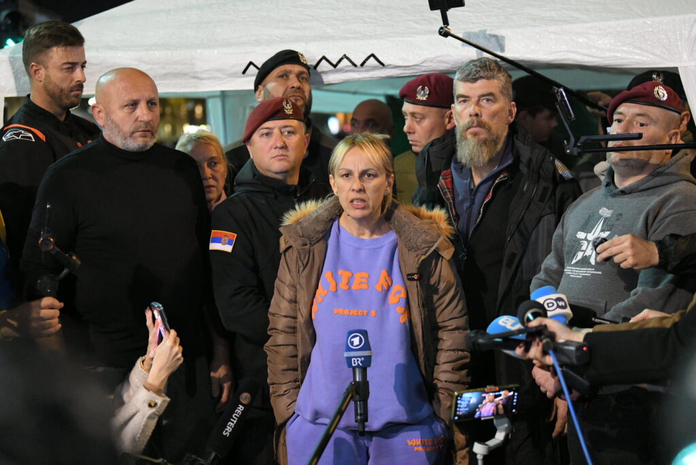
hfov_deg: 28.8
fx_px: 1353
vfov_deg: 19.5
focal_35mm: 70
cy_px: 232
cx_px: 348
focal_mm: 70
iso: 8000
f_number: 3.2
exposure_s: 1/125
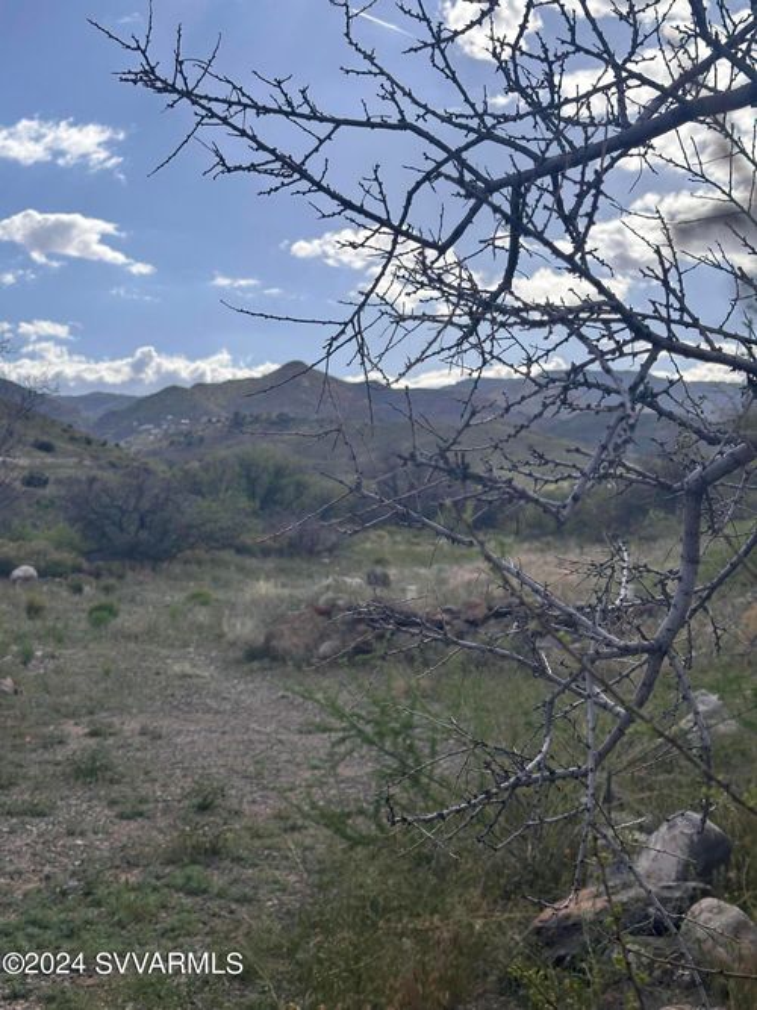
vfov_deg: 39.7
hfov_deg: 30.3
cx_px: 378
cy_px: 505
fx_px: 1400
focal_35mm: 48
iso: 64
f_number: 1.78
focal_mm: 6.86
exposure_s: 1/5882
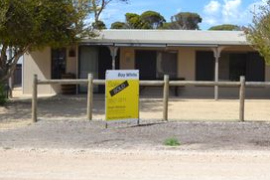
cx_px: 153
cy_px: 67
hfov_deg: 35.0
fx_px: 427
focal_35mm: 57
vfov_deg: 23.7
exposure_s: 1/250
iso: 100
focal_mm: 22
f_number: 8
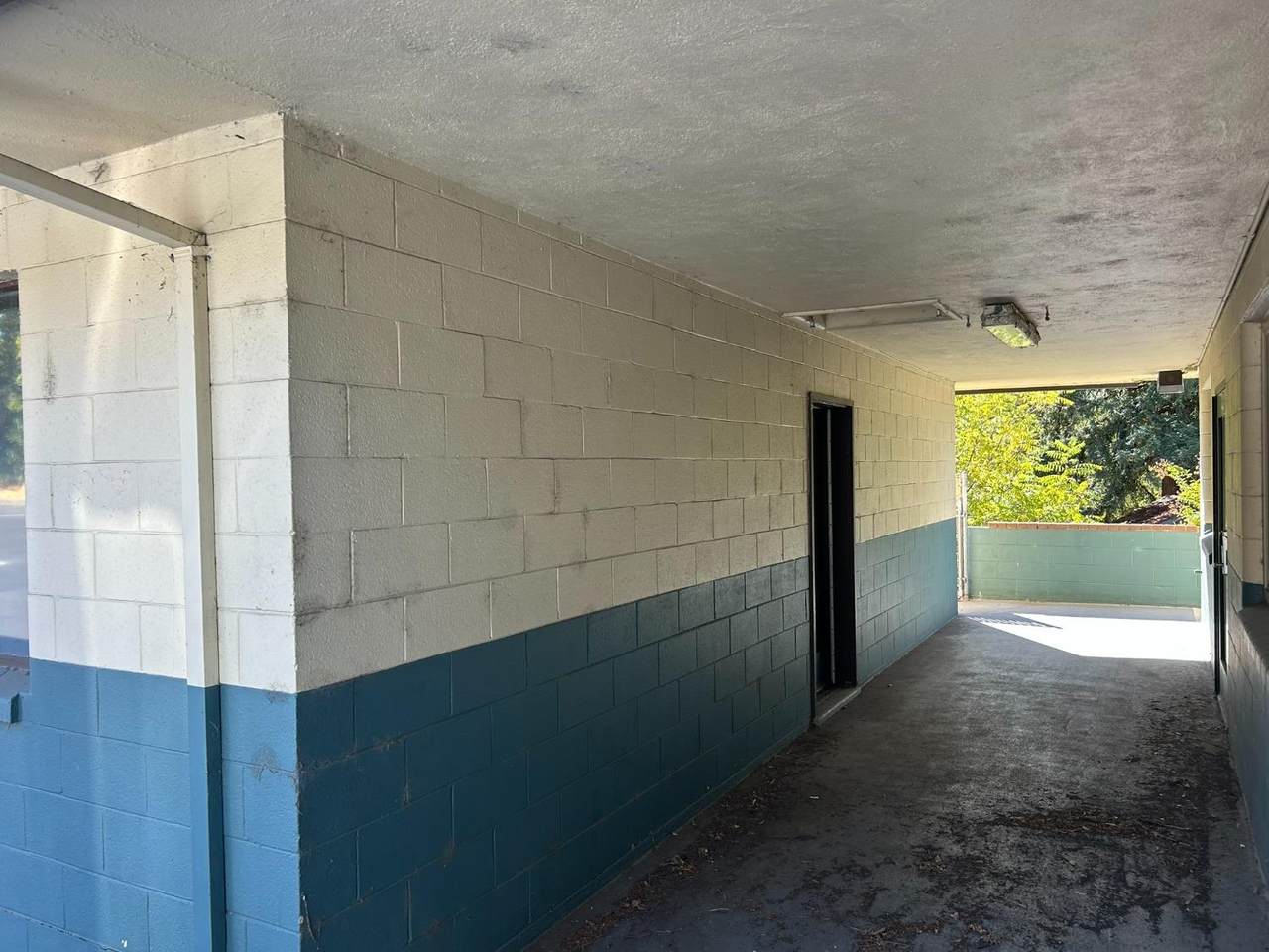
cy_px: 476
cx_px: 634
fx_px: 953
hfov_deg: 67.3
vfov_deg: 53.1
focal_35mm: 26
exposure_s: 1/278
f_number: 1.5
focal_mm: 5.7
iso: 40
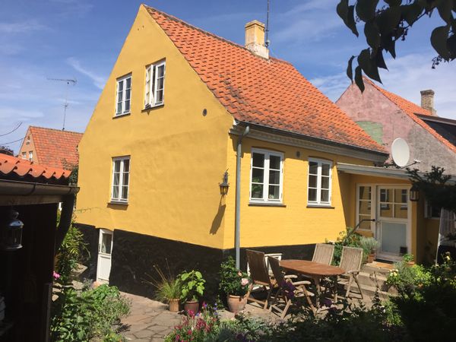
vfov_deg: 48.2
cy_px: 171
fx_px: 382
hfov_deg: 61.7
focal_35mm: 29
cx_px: 228
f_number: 2.2
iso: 32
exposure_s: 1/2198
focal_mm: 4.15
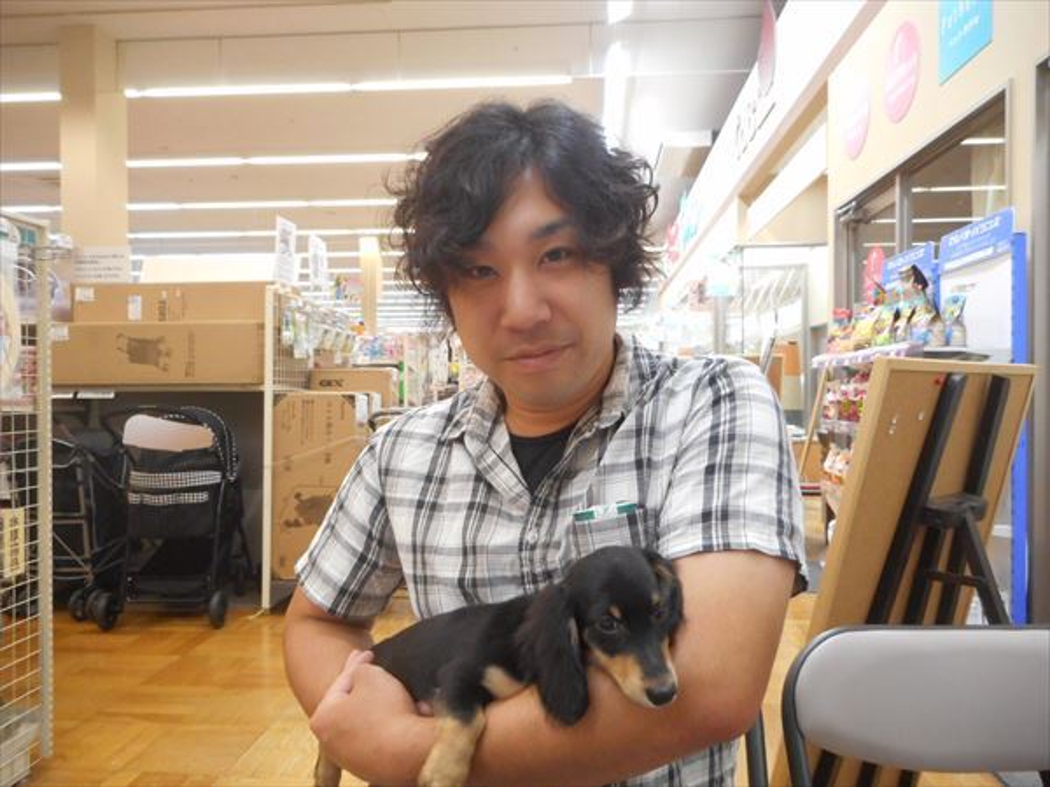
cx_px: 525
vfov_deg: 54.9
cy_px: 394
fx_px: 758
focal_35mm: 25
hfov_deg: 69.4
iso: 400
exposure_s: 1/25
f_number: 3.7
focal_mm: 4.5
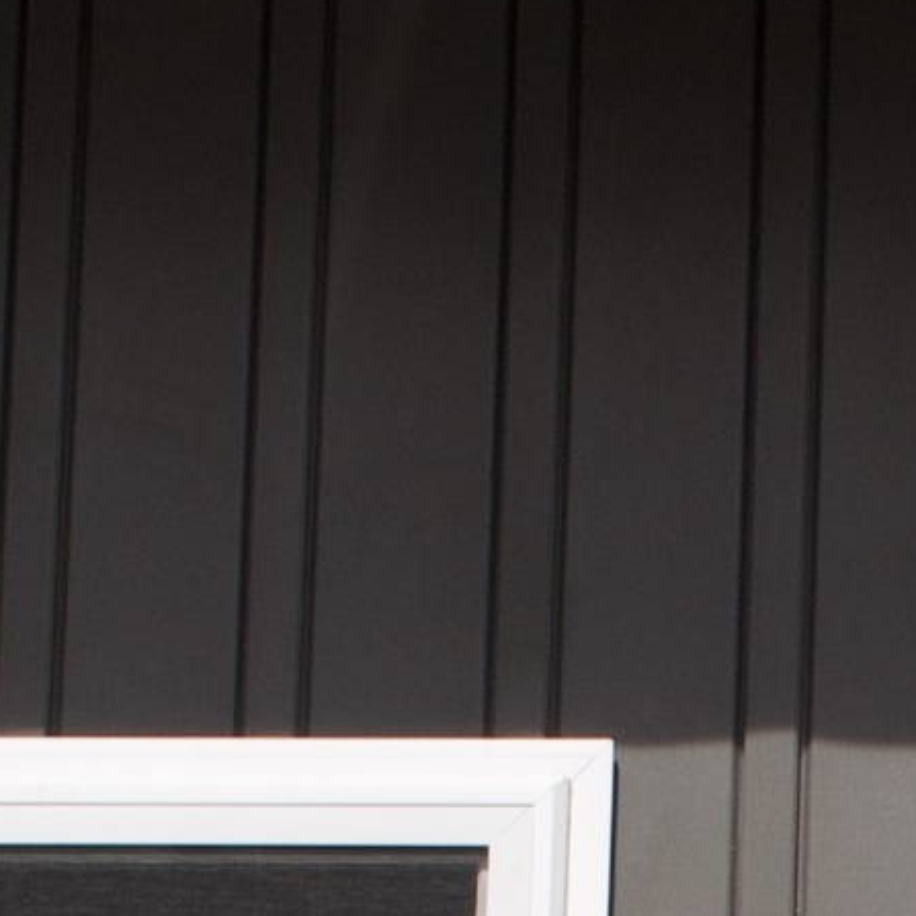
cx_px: 1234
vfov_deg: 9.3
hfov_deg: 9.8
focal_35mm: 175
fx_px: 5239
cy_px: 1930
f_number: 11
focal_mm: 20
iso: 200
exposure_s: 1/500
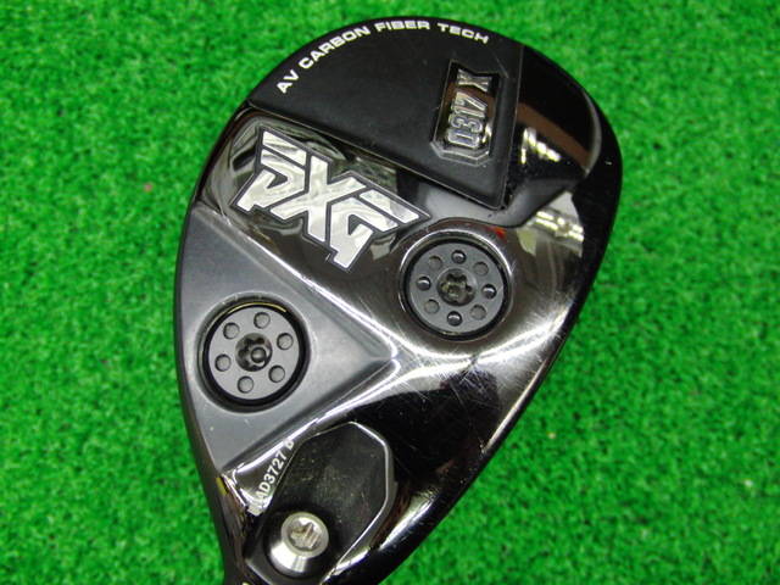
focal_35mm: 37
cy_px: 292
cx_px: 390
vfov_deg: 38.7
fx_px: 834
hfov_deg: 50.1
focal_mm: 6.42
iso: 400
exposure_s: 1/30
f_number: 3.6
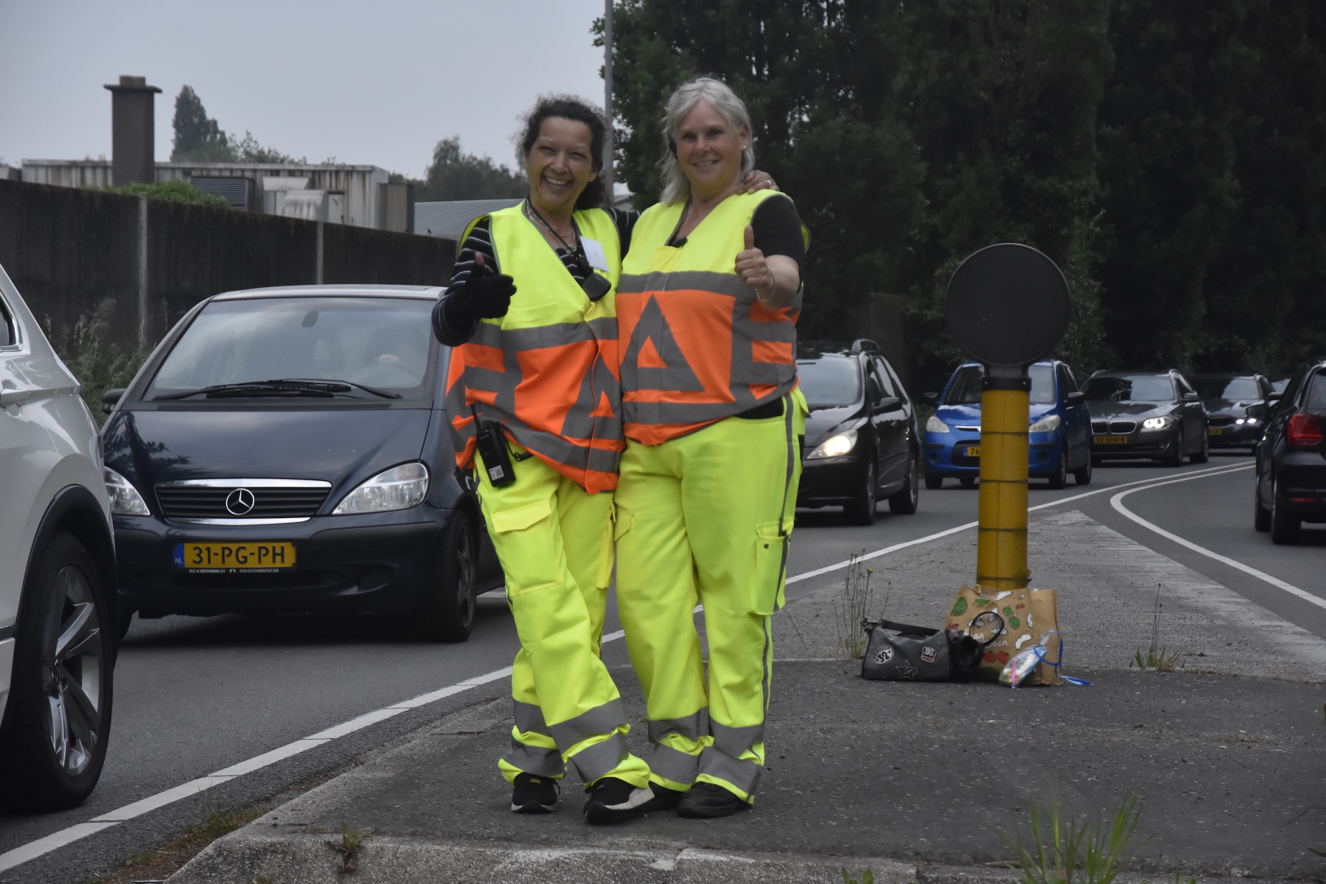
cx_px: 663
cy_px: 442
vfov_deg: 13.4
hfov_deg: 20.0
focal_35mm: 102
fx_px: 3757
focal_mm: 68
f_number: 5.6
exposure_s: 1/1000
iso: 1600
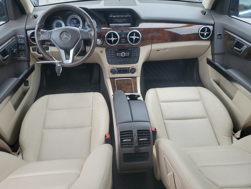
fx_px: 189
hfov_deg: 67.3
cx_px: 126
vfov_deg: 53.1
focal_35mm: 26
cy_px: 94
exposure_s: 1/256
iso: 50
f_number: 1.5
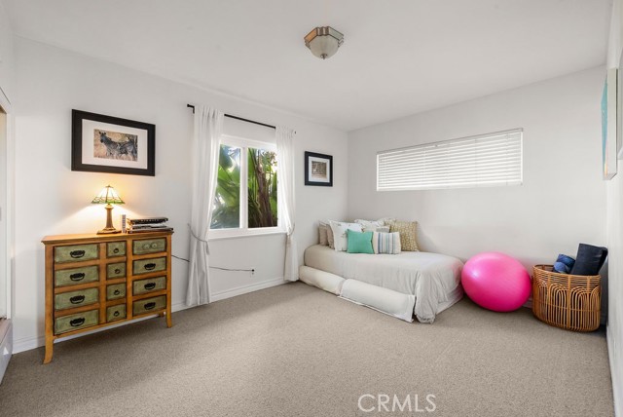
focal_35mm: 14
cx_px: 312
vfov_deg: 81.3
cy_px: 208
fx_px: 242
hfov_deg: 104.2
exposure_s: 1/5
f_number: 10
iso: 1600
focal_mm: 14
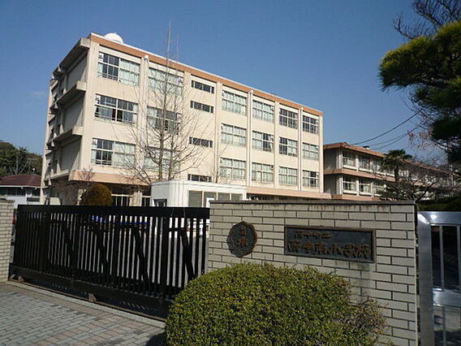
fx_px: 333
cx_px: 230
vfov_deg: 54.9
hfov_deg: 69.4
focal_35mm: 25
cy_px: 173
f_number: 5
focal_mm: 4.4
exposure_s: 1/800
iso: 100
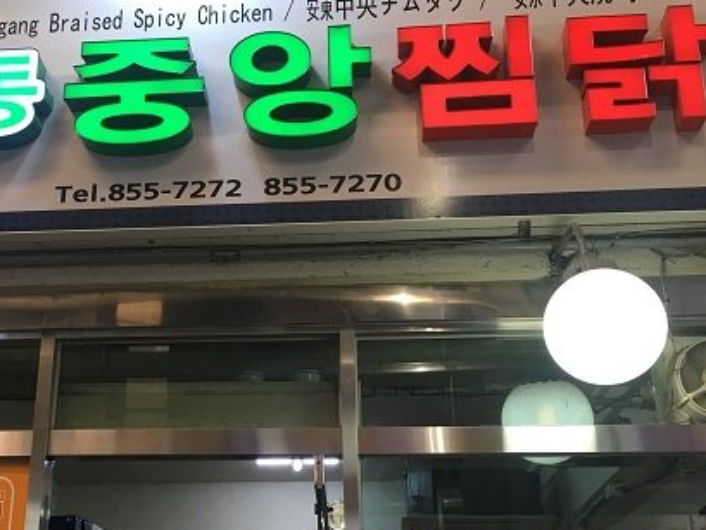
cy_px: 302
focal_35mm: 51
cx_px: 245
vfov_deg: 28.5
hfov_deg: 37.1
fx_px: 1040
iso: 32
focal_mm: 4.15
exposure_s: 1/30
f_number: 2.2
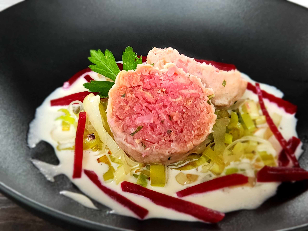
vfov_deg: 58.9
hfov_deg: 73.9
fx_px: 205
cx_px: 154
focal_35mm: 23
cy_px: 116
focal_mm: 5.4
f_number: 1.8
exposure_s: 1/24
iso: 320
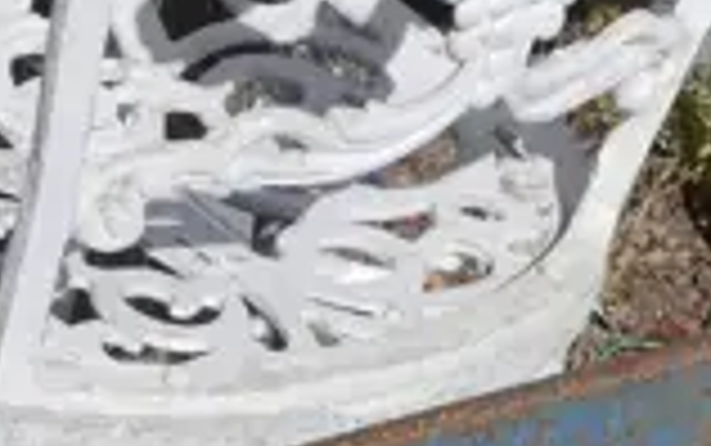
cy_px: 1358
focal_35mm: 234
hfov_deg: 9.0
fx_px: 4537
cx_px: 261
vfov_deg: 5.3
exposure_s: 1/640
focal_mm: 17
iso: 200
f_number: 10
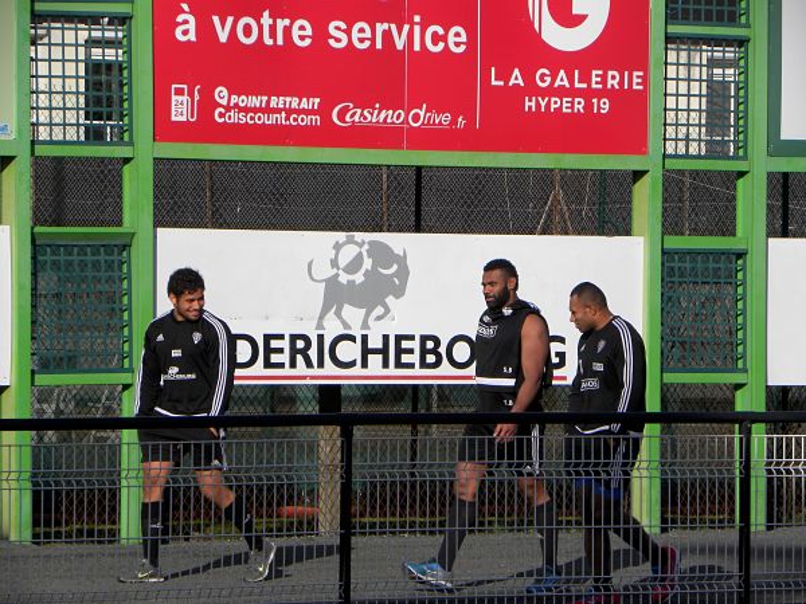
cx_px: 403
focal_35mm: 291
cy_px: 302
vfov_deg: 5.1
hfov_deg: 6.8
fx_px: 6776
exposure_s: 1/390
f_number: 7.1
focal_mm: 51.8
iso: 64
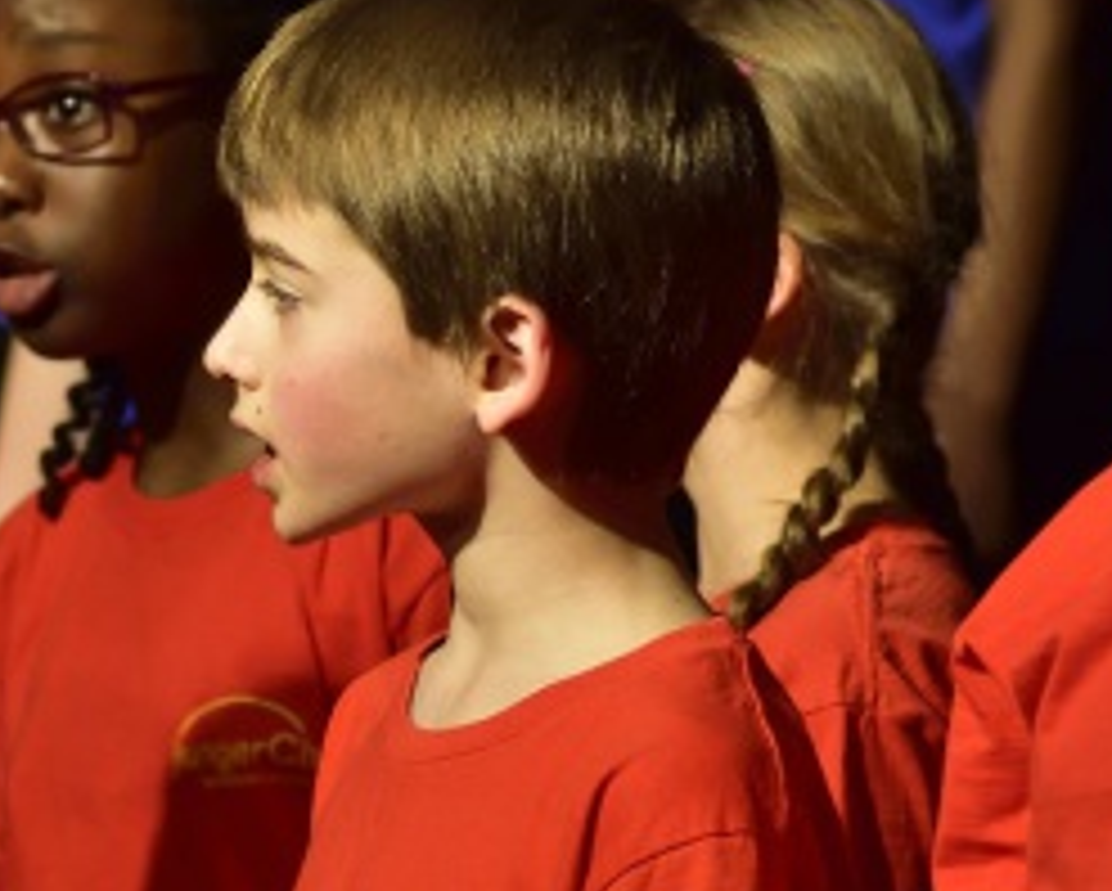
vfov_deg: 6.0
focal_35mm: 260
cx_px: 149
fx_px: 8564
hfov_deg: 7.4
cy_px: 382
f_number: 4.5
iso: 1000
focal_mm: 80
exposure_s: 1/400
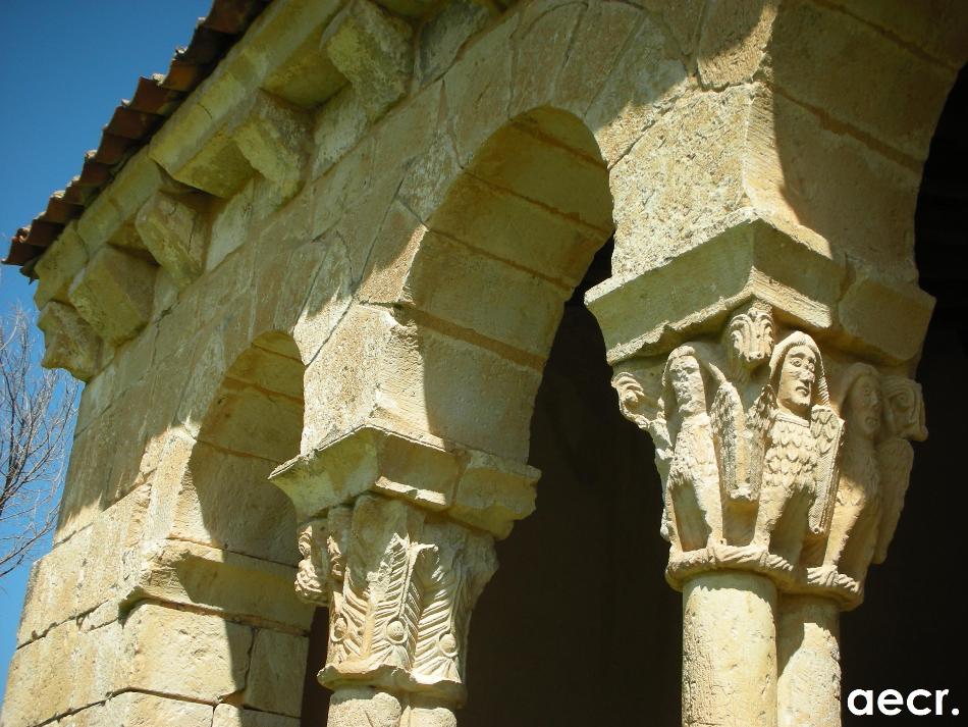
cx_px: 484
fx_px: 1482
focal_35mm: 53
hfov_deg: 36.2
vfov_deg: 27.5
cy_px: 364
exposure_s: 1/399
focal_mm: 8.8
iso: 50
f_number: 3.7
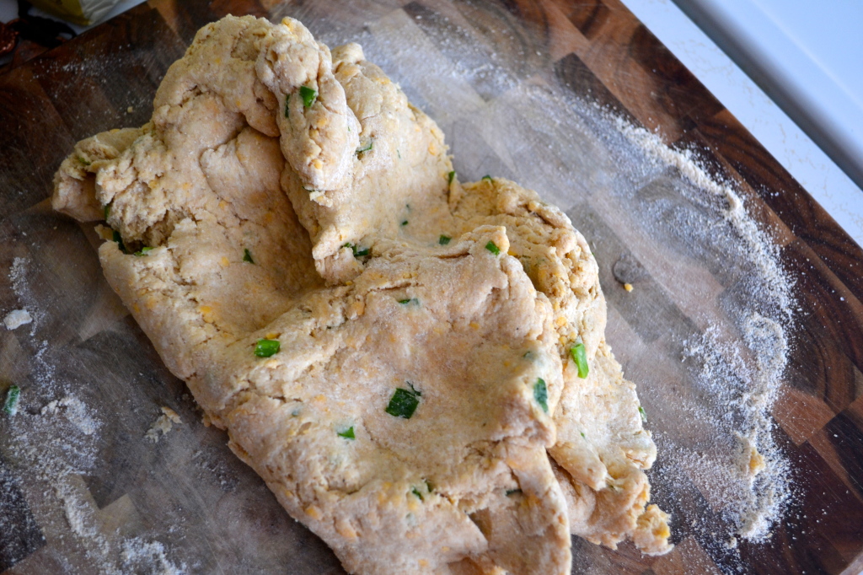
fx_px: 863
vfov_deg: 36.8
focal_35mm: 36
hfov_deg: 53.1
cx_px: 432
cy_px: 288
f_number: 4
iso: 450
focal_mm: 24
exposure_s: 1/15
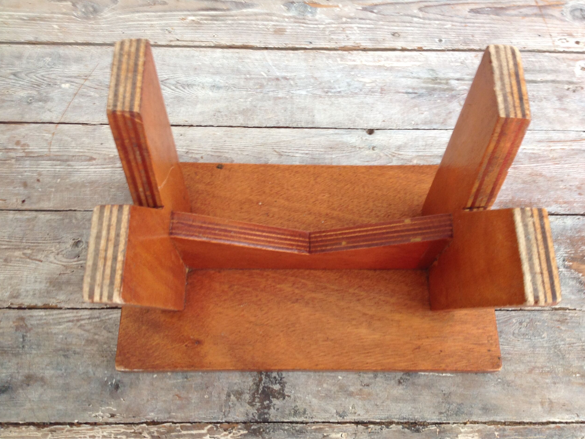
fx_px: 608
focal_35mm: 36
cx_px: 299
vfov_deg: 39.7
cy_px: 221
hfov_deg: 51.4
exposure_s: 1/15
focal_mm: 4.28
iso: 64
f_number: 2.4
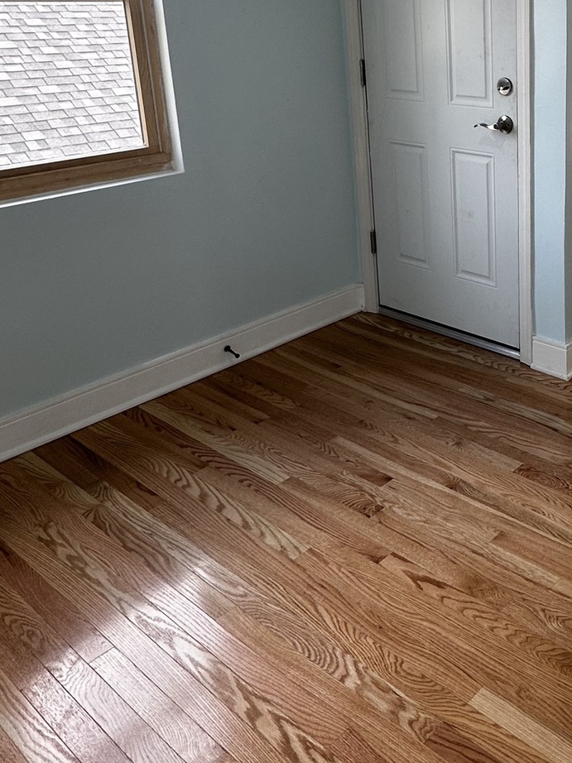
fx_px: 771
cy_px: 215
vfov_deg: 51.0
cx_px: 531
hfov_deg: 37.6
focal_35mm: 35
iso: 64
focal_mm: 2.22
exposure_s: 1/99
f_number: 2.2
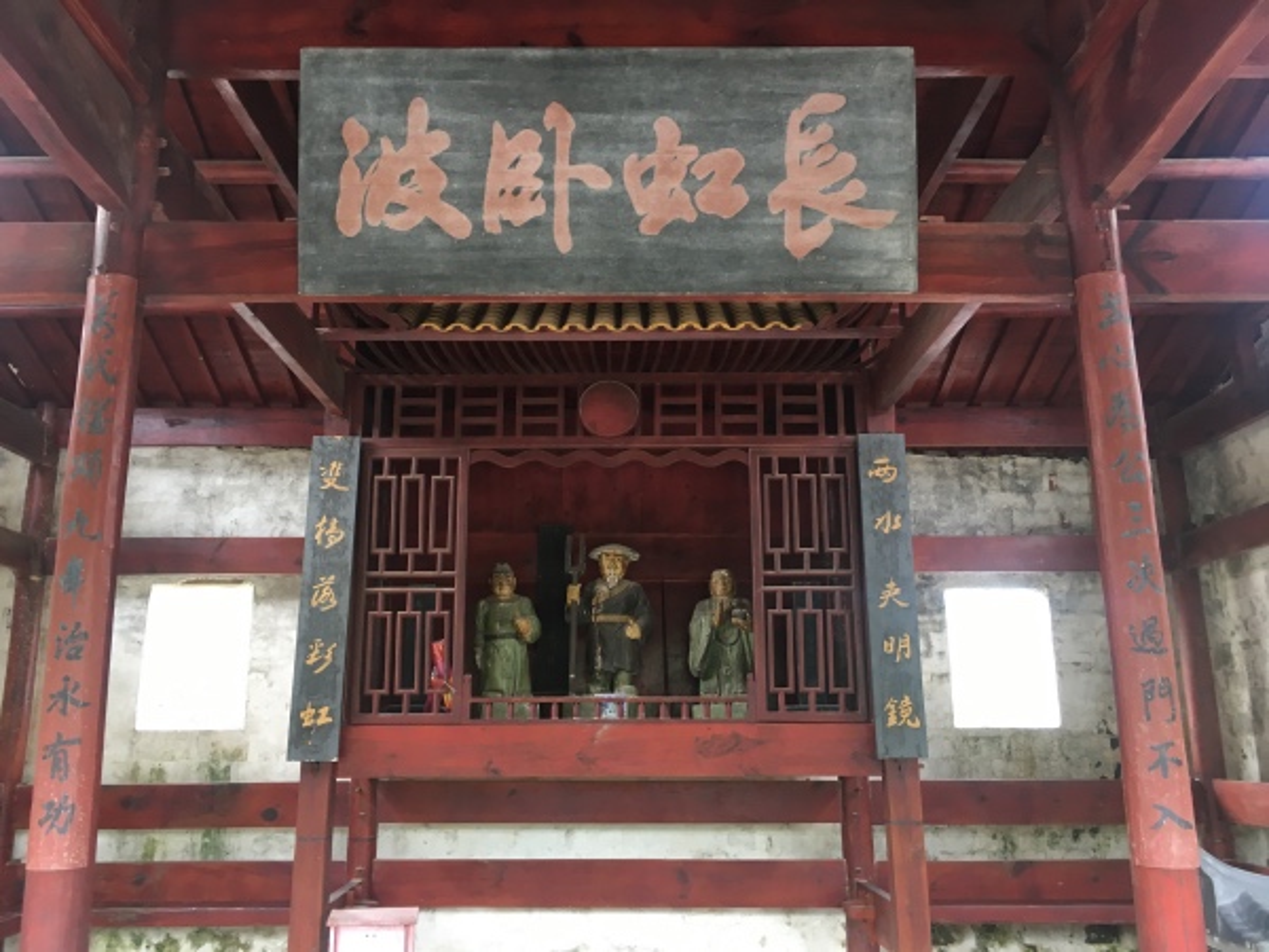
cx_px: 634
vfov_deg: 48.2
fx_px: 1063
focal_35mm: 29
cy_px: 476
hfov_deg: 61.7
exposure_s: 1/33
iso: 64
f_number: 2.2
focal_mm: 4.15
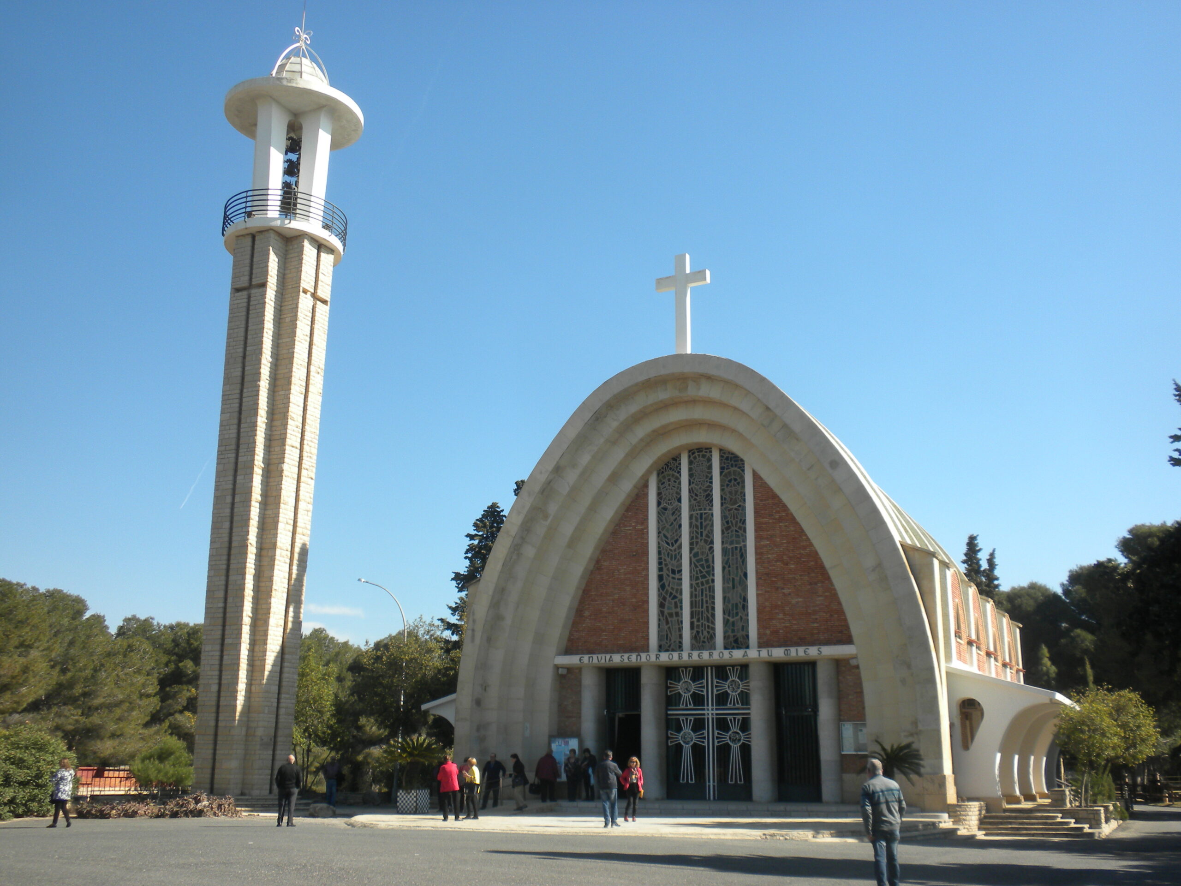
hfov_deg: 50.1
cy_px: 443
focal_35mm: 37
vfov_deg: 38.7
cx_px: 590
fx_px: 1262
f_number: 10
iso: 64
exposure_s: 1/74.5
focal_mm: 6.6
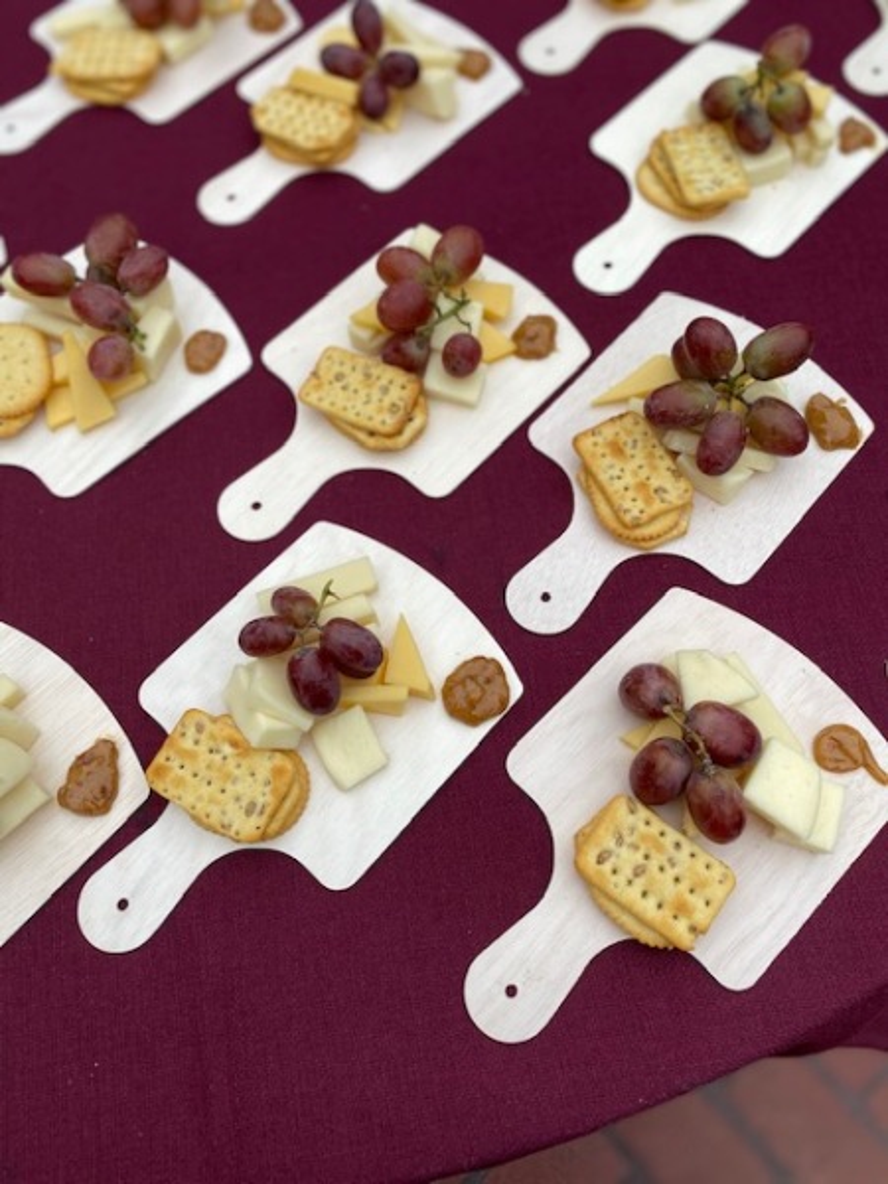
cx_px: 444
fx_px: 889
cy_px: 592
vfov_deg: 67.3
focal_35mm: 26
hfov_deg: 53.1
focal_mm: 4.25
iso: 50
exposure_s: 1/120
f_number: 1.8
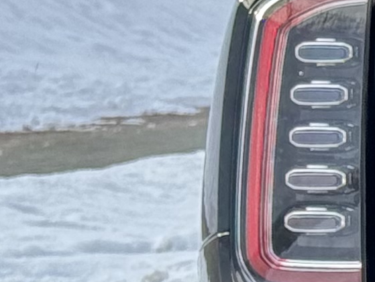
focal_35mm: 346
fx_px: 3751
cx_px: 1196
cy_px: 167
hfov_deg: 5.3
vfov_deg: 4.3
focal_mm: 6.76
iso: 64
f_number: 1.78
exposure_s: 1/1094
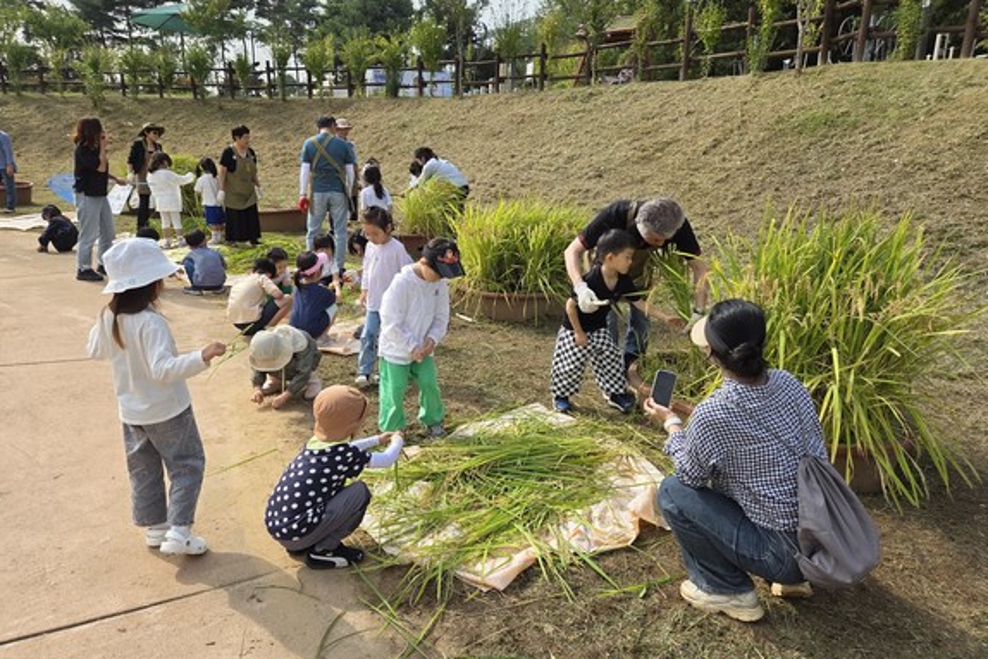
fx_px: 686
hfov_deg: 71.5
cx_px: 489
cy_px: 327
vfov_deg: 51.3
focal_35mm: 25
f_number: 1.8
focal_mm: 5.4
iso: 80
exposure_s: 1/3363
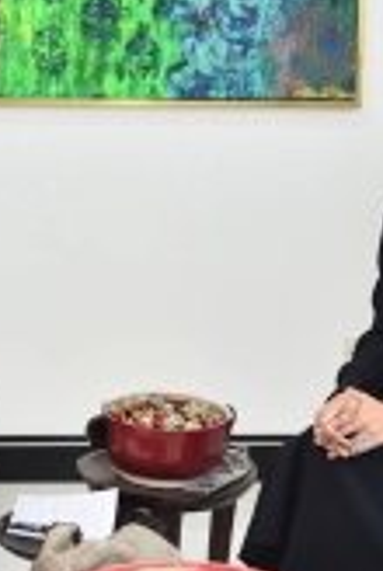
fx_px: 1621
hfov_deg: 13.5
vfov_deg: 20.0
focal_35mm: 102
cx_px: 195
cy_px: 280
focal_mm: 42
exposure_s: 1/80
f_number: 5
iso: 500
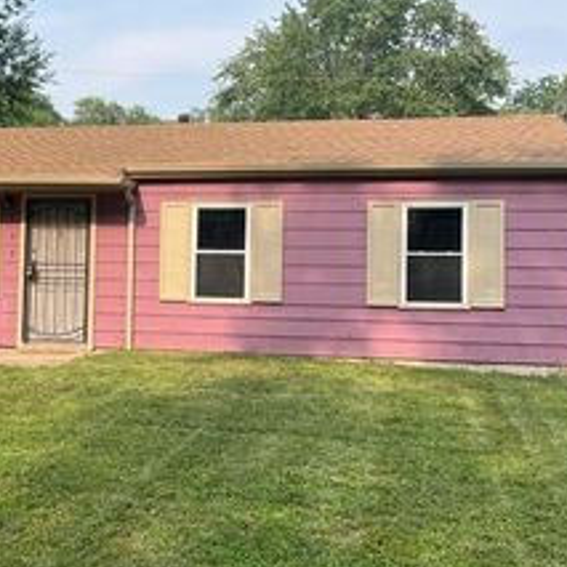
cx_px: 144
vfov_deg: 31.6
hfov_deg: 31.1
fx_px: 1001
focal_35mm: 54
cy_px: 260
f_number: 1.5
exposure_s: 1/1779
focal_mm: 5.7
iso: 50
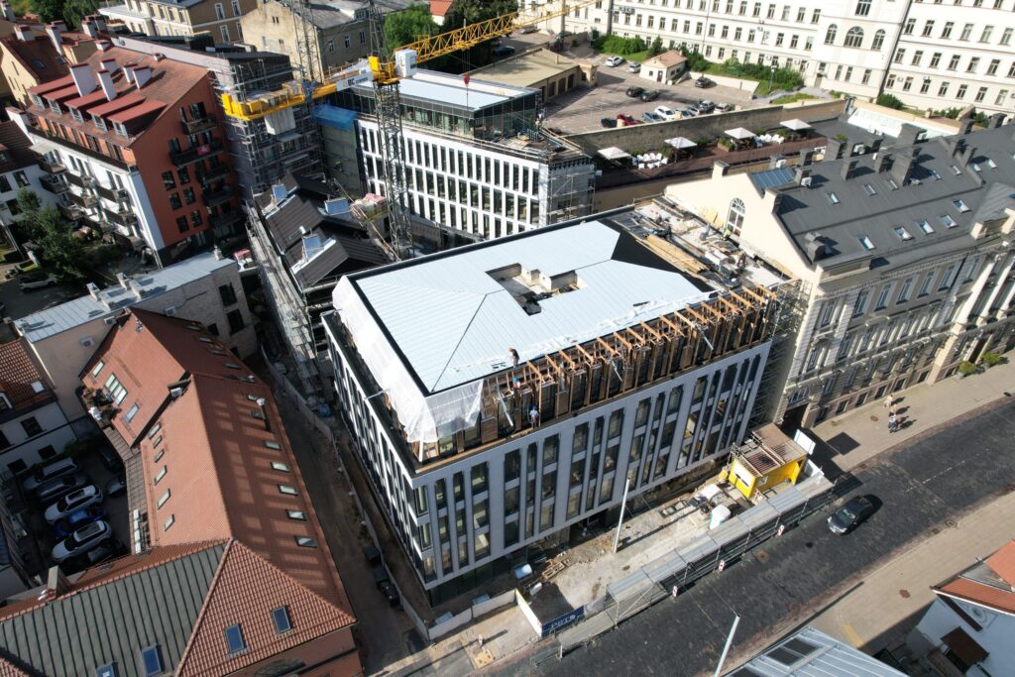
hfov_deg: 78.6
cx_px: 508
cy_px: 338
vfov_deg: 57.2
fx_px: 620
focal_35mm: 22
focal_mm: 8.38
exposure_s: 1/1600
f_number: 2.8
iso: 100
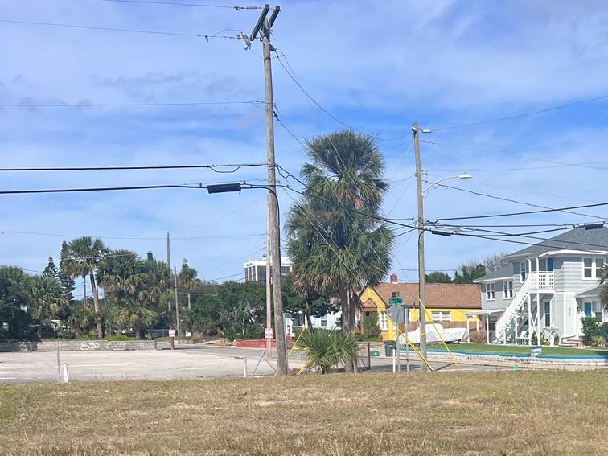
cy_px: 402
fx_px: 966
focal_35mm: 55
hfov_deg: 32.7
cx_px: 577
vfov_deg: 25.8
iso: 50
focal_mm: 5.7
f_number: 1.5
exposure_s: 1/5882
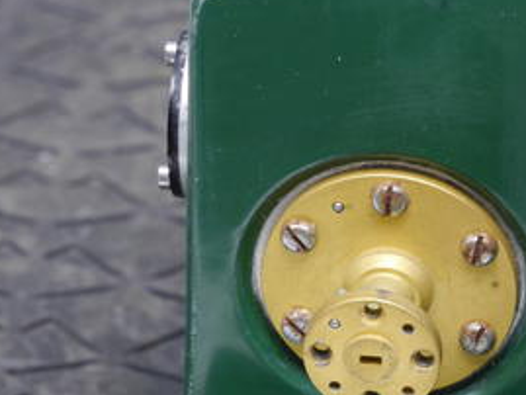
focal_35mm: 416
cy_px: 268
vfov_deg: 3.6
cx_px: 377
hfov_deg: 4.8
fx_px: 6324
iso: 400
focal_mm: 140
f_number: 11
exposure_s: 1/3.2
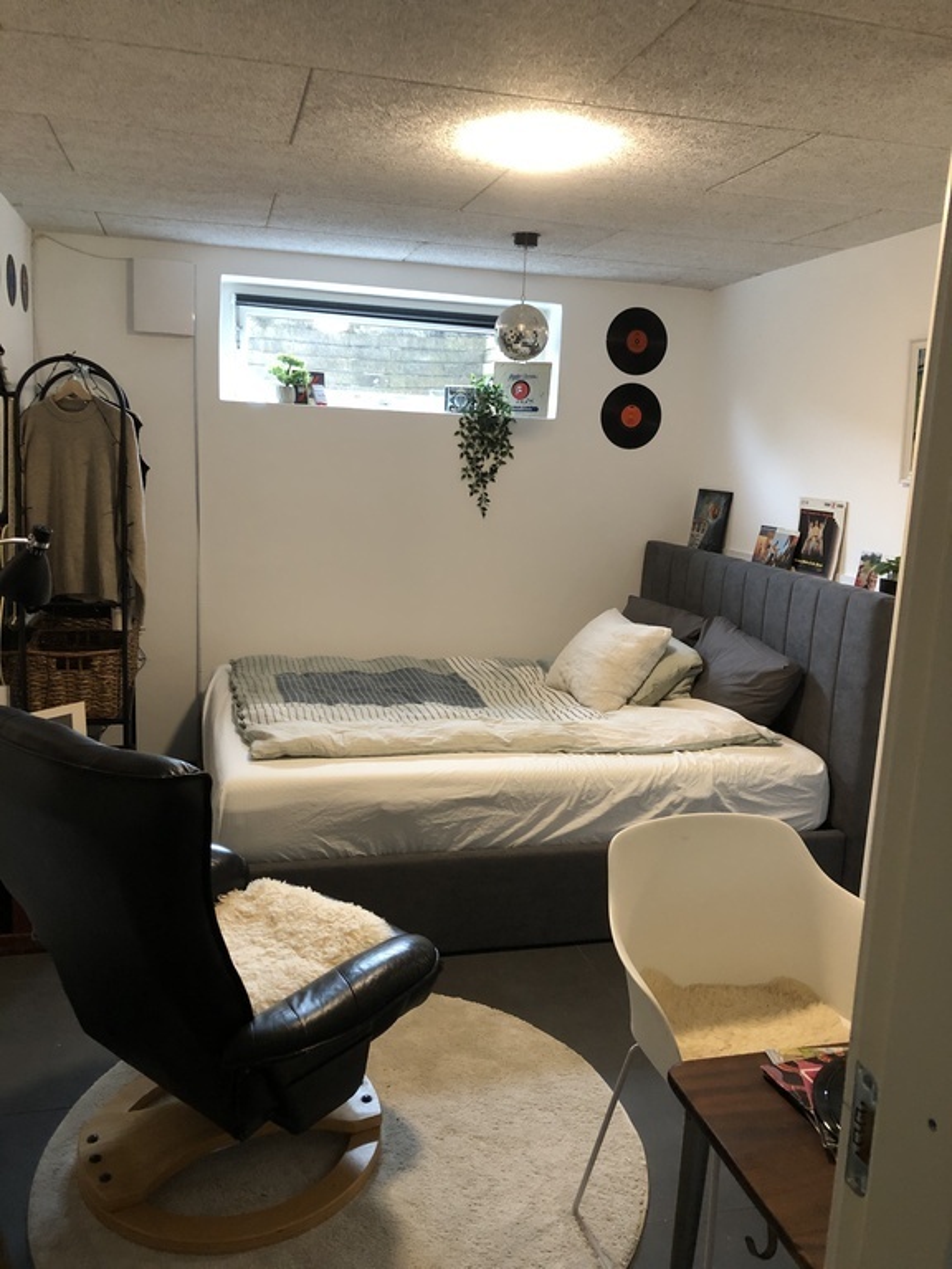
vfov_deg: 63.4
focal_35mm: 28
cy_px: 634
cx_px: 476
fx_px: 1027
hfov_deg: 49.7
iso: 80
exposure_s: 1/17
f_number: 1.8
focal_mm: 3.99
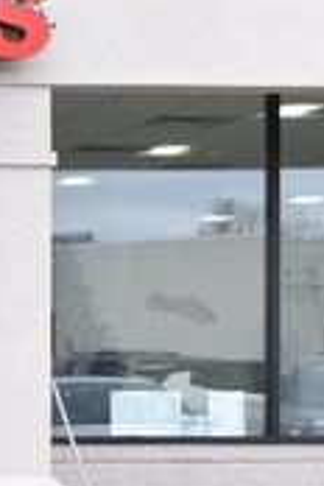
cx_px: -547
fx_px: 1861
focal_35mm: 138
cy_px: 388
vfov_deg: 14.8
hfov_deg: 8.7
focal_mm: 25
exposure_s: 1/125
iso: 400
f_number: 8
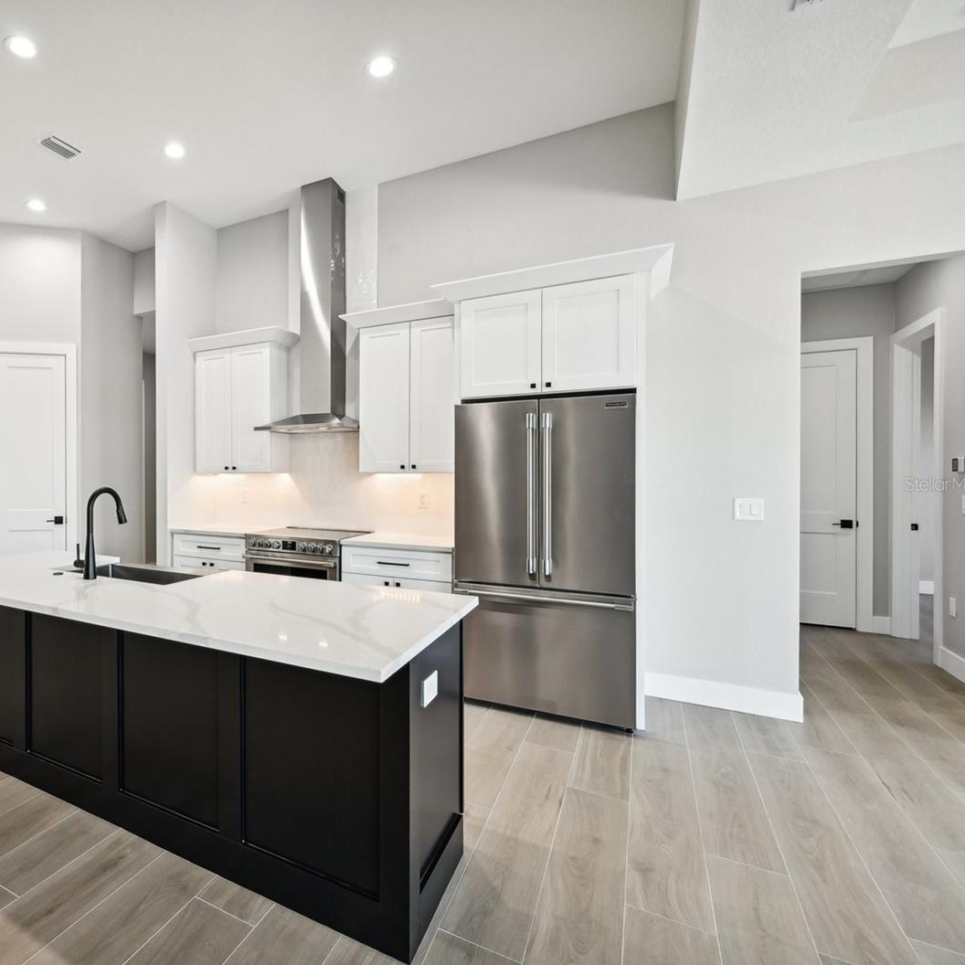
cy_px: 484
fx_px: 568
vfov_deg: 80.7
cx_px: 255
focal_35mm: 18
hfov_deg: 75.5
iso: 400
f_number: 8
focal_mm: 14
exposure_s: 1/50
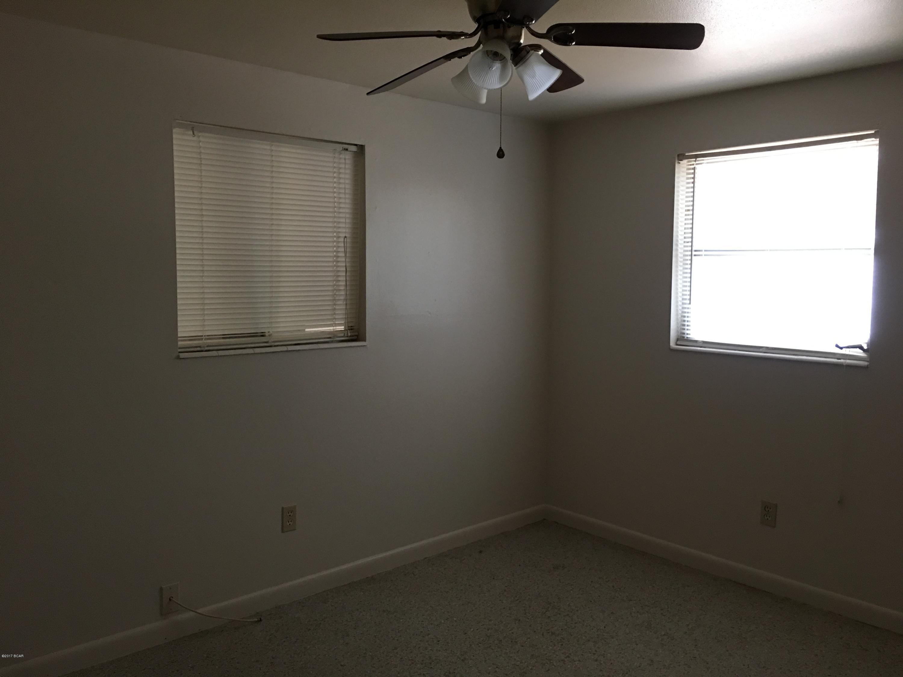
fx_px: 756
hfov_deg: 61.7
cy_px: 338
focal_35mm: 29
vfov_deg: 48.2
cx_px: 452
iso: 100
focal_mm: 4.15
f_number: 2.2
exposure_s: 1/15
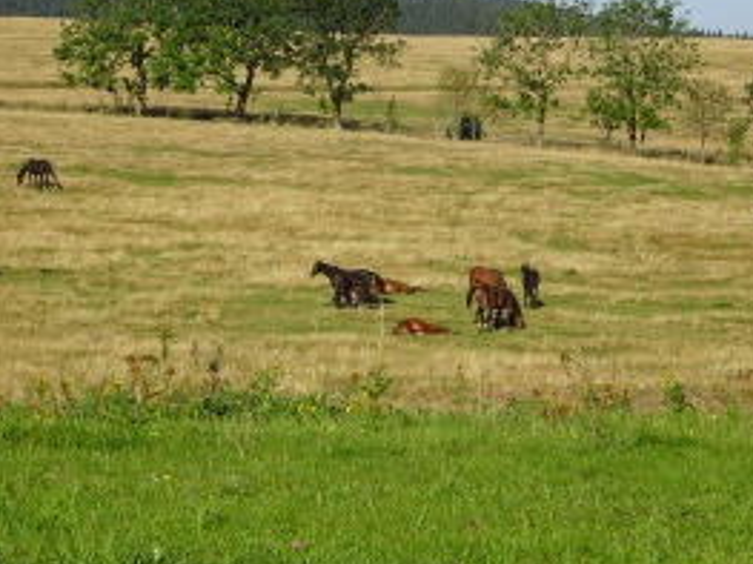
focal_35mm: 193
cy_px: 249
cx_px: 338
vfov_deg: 7.7
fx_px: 4196
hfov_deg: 10.3
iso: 80
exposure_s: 1/400
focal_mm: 21.66
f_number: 5.6
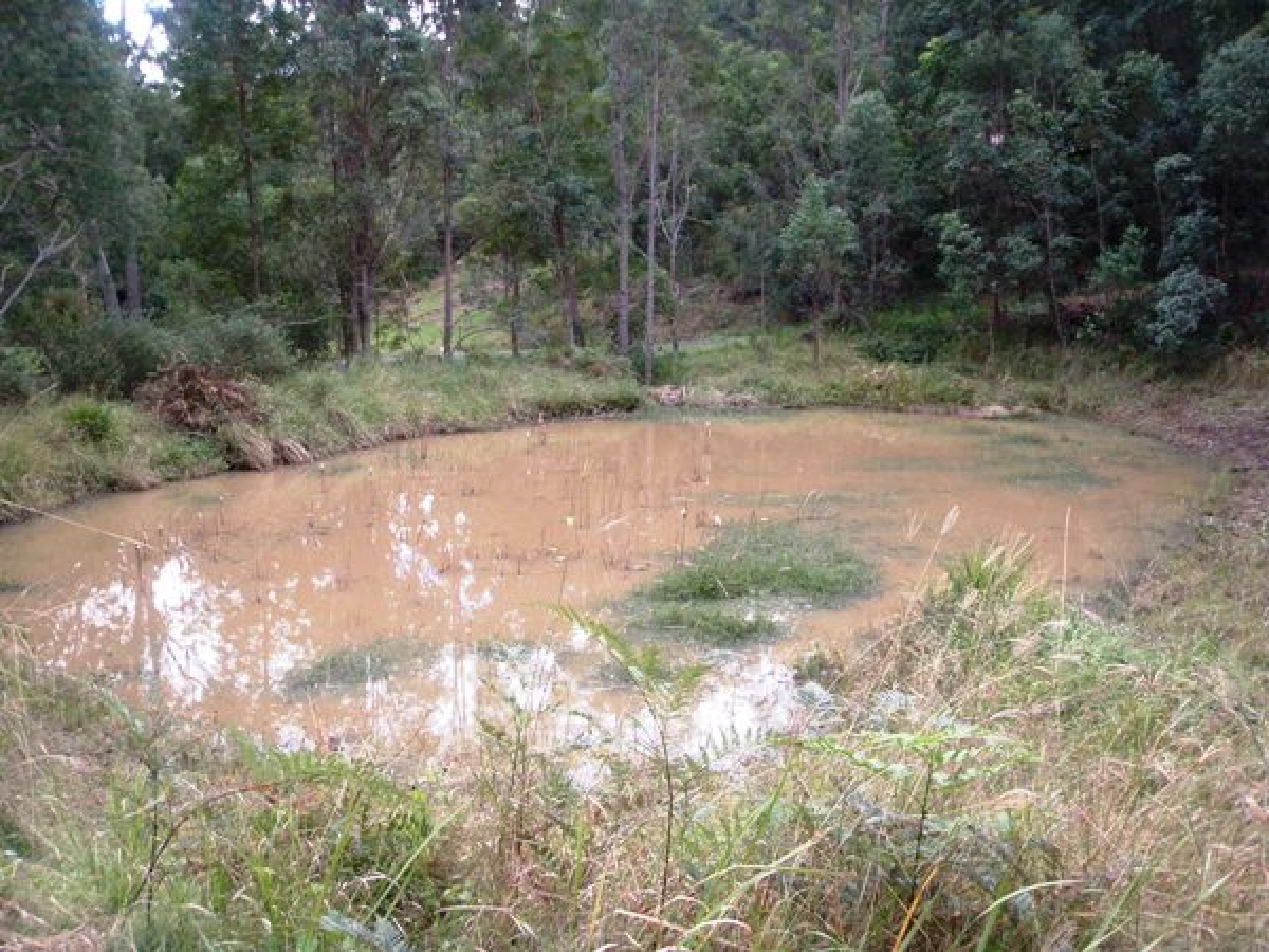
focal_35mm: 38
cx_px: 634
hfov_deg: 49.0
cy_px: 476
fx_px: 1393
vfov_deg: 37.7
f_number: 3.5
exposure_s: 1/250
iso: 250
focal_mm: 6.7
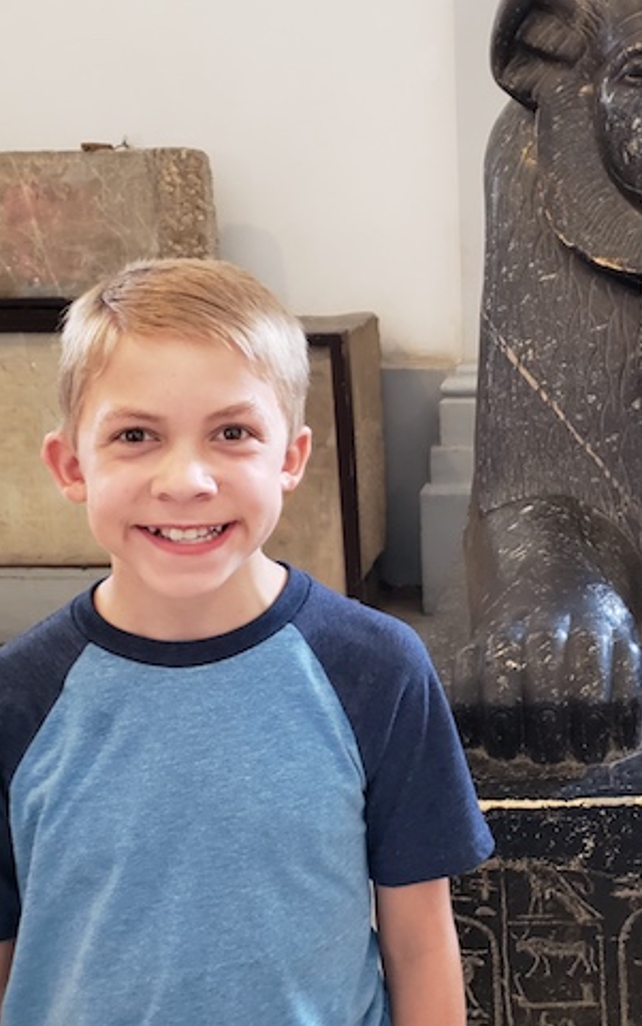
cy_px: 388
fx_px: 1231
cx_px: 569
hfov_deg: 28.2
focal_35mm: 44
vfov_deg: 44.9
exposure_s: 1/33
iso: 320
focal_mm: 4.3
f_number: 1.5
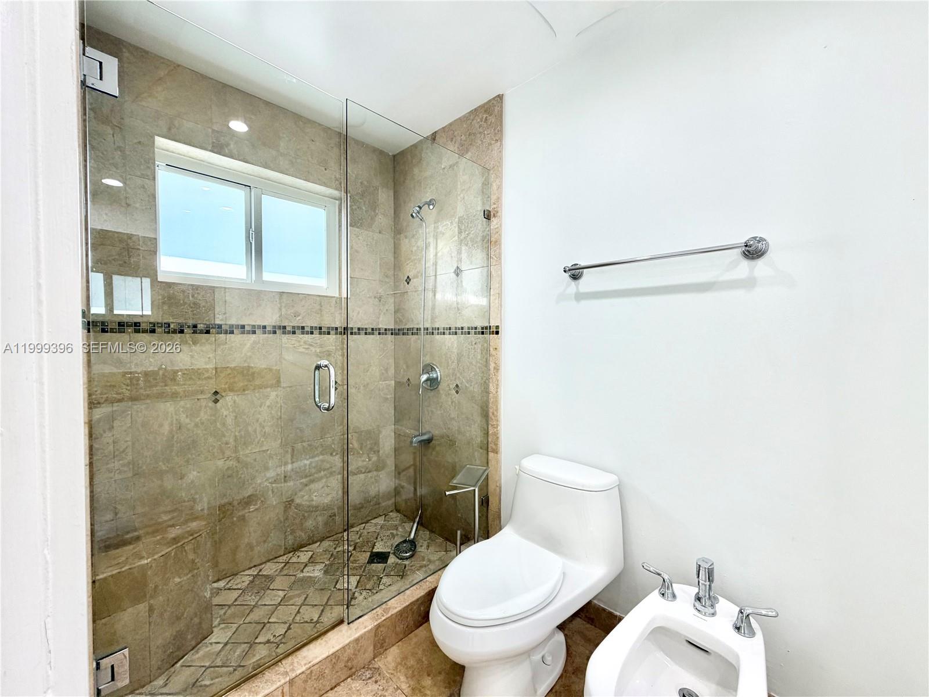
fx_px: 376
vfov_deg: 85.7
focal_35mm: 14
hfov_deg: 102.1
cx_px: 464
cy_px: 348
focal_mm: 2.22
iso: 100
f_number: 2.2
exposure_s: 1/120
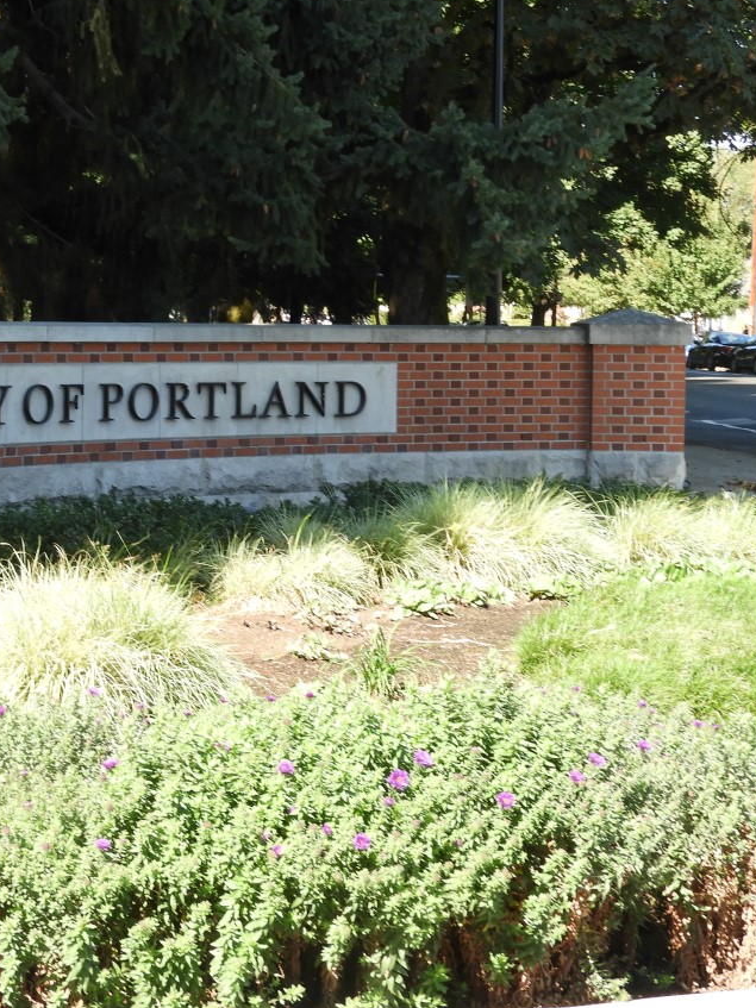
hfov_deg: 17.3
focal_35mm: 85
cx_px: 199
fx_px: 2476
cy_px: 396
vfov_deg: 23.0
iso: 100
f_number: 4
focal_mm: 9
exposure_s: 1/160
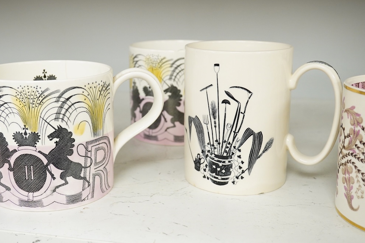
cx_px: 160
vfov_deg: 26.5
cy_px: 108
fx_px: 517
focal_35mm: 51
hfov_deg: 38.8
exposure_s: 1/160
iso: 2500
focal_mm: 30
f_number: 8
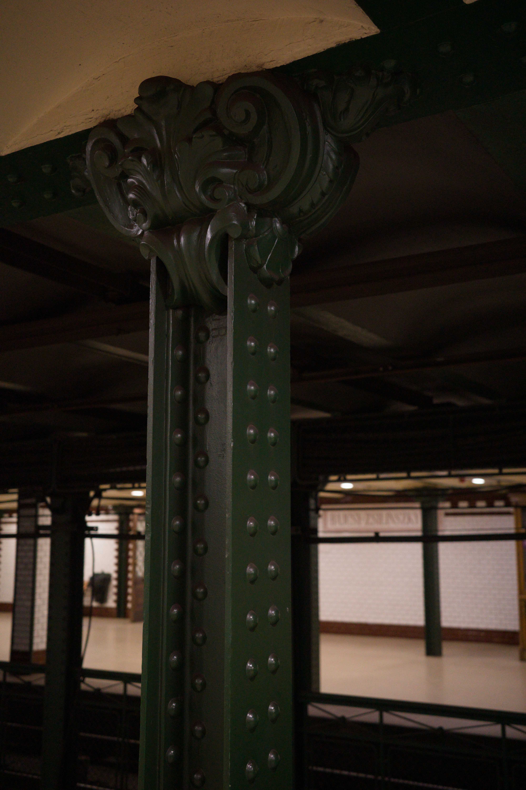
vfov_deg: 48.5
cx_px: 263
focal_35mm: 40
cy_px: 395
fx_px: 877
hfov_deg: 33.4
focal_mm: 26
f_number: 2.8
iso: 3200
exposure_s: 1/100
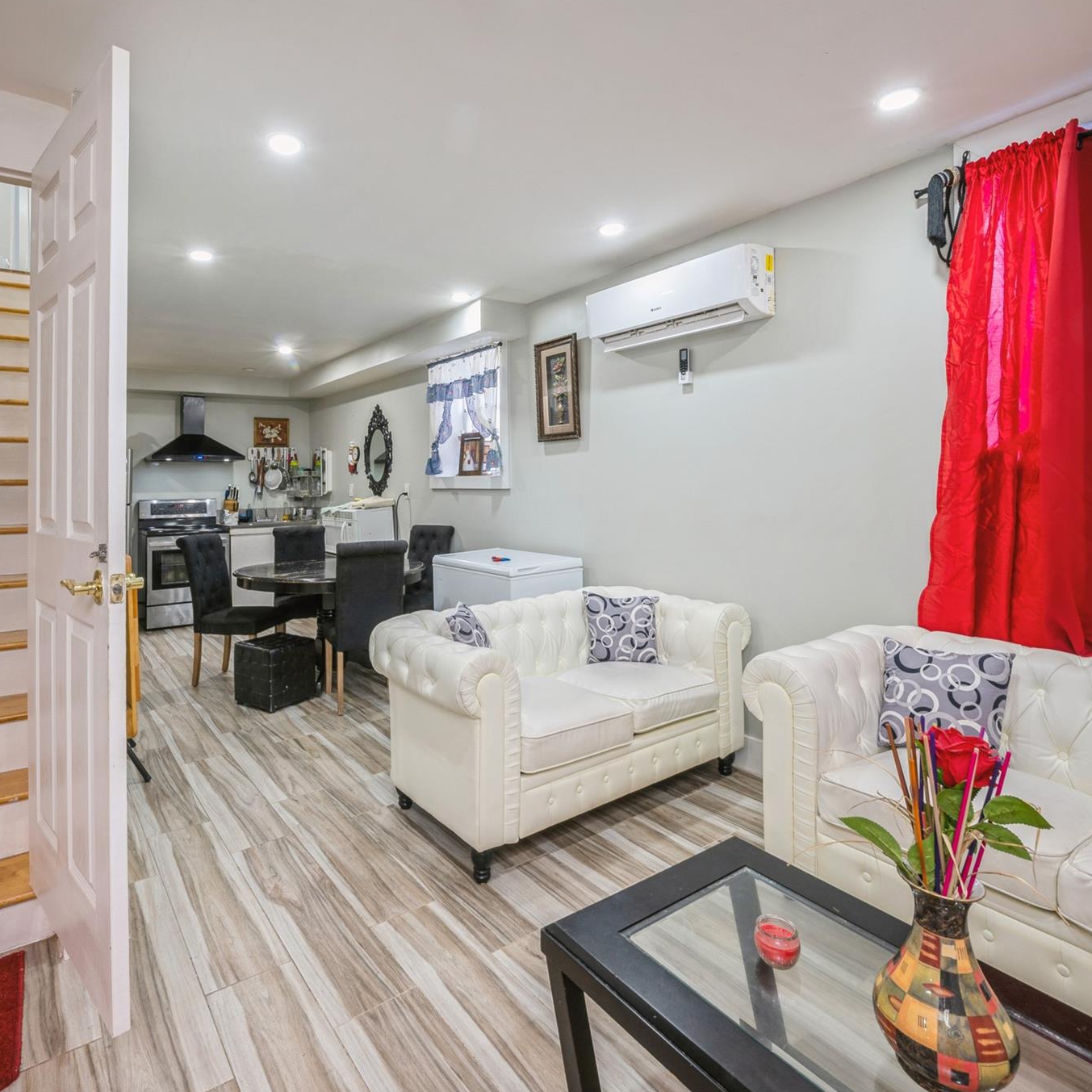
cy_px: 546
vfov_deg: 80.7
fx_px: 642
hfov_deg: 80.1
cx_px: 455
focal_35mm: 18
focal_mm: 14
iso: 200
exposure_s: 1/1.67
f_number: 11
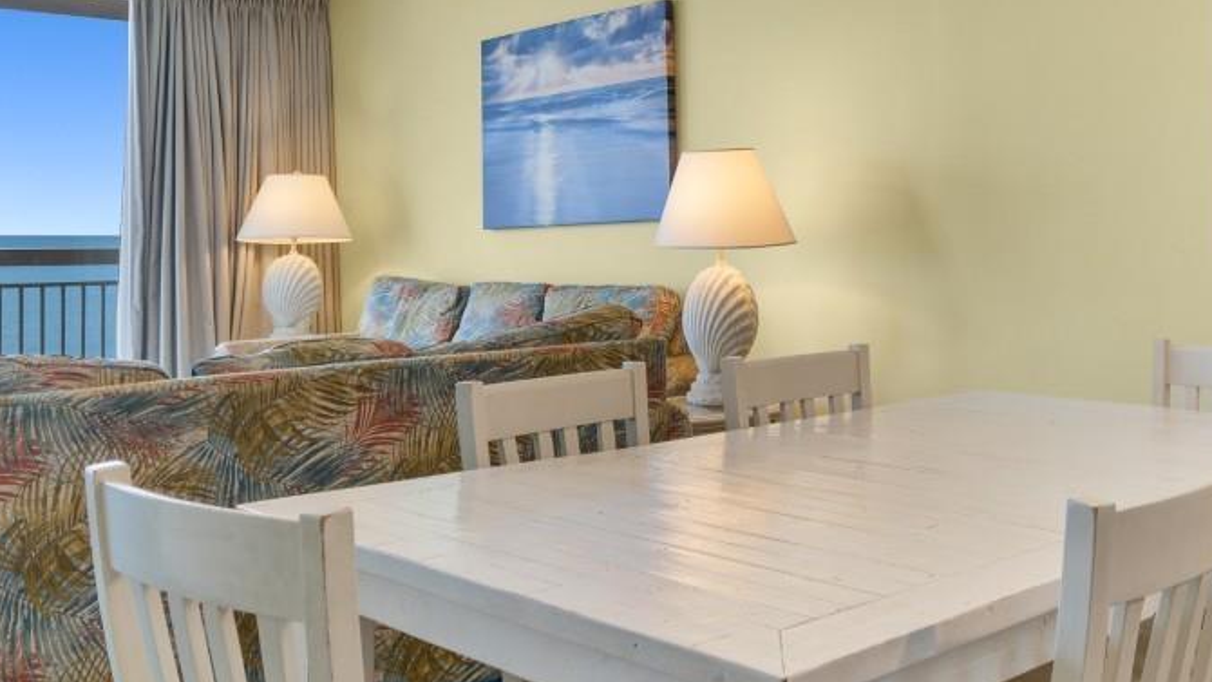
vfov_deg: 30.9
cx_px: 783
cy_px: 217
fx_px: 1221
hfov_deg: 52.0
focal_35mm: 38
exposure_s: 1/13
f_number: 4.5
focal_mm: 10
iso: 100
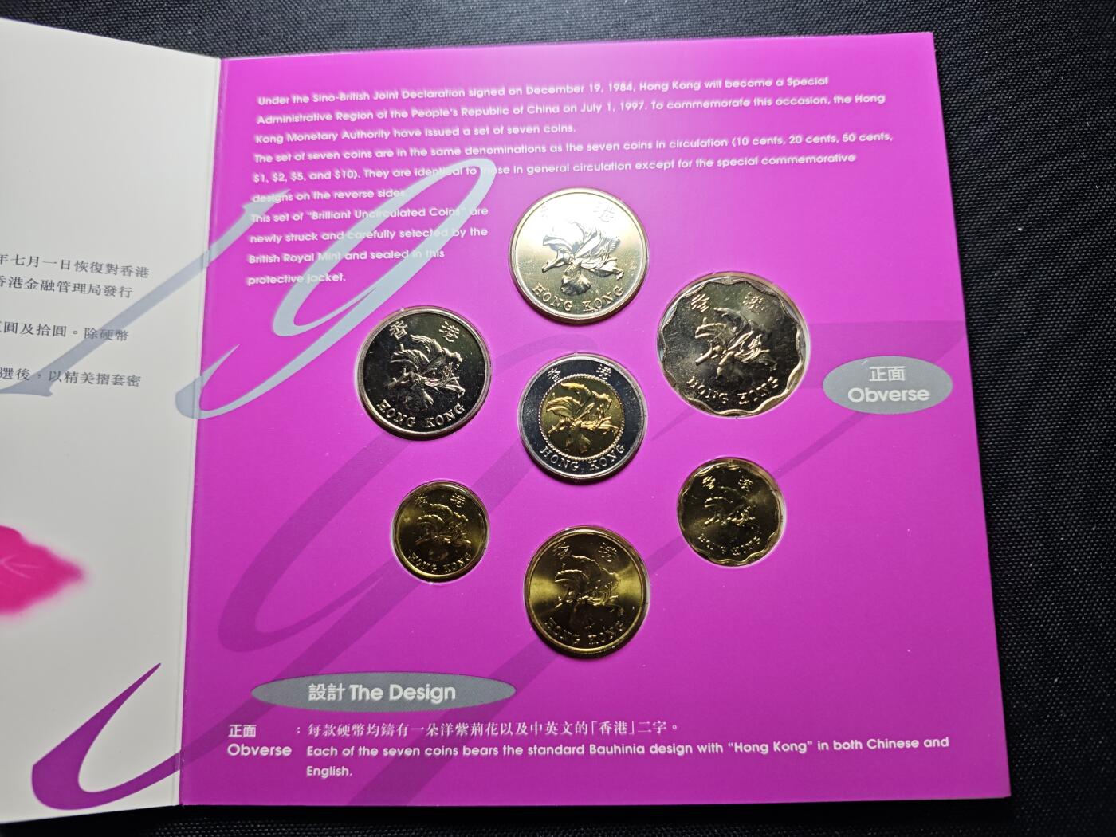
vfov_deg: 56.8
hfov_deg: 71.6
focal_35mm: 24
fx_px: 774
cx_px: 558
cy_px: 418
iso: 50
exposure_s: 1/114
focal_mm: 5.84
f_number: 1.6
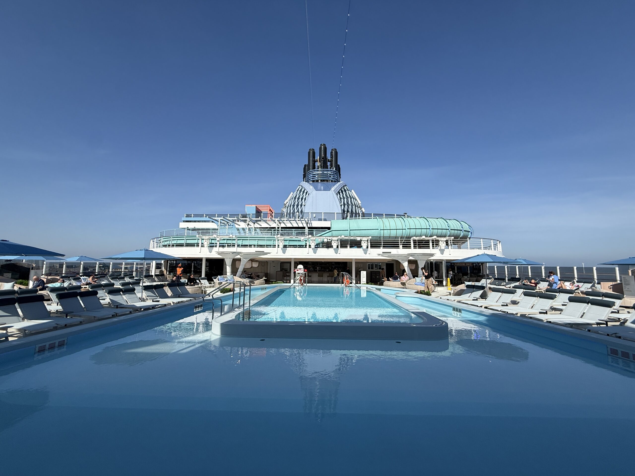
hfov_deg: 102.1
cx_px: 318
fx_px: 257
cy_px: 238
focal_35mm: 14
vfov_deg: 85.7
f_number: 2.2
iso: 50
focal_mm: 2.22
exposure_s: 1/5155
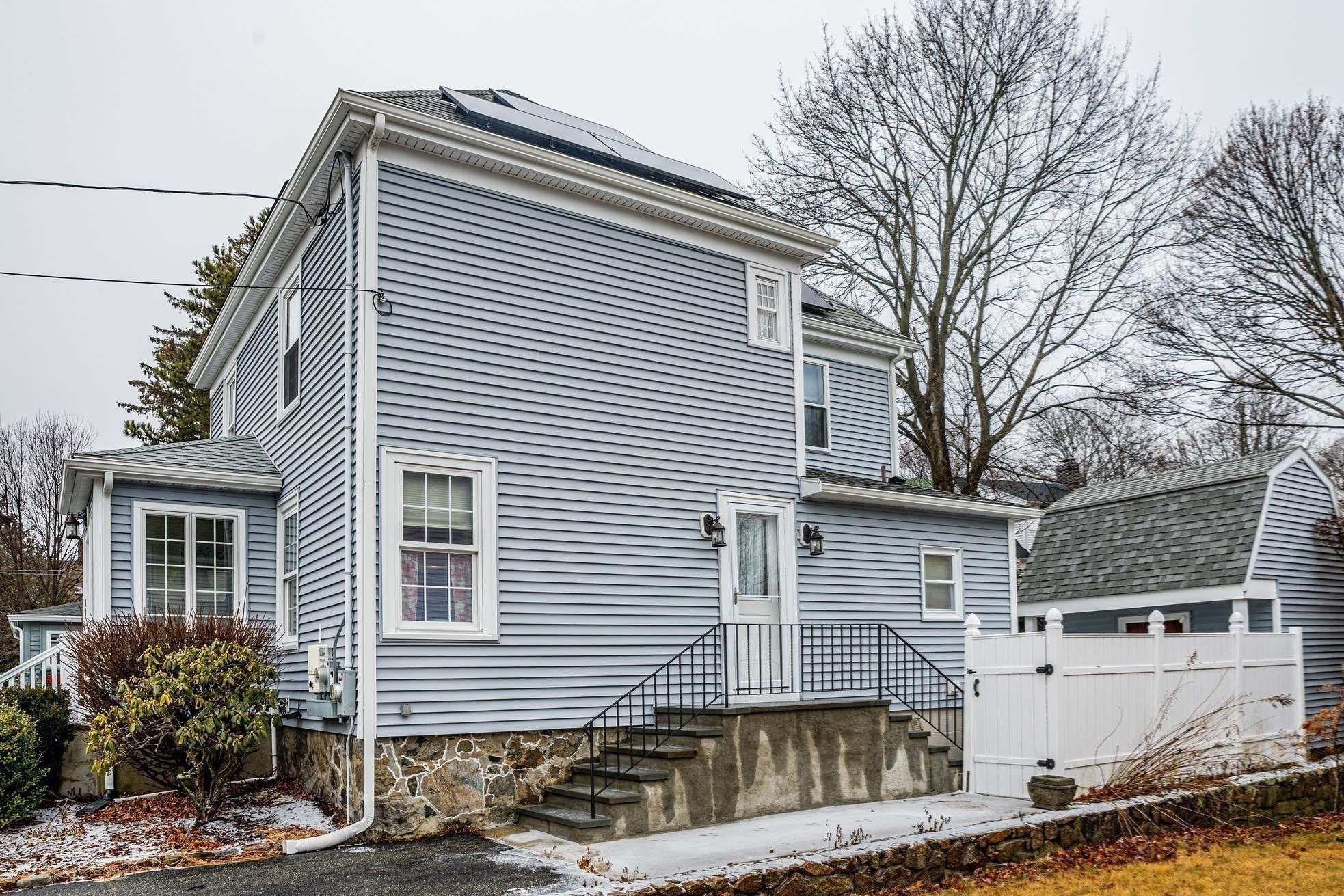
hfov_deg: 71.5
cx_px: 656
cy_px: 460
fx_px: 933
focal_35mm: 25
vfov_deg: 51.3
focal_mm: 24
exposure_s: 1/40
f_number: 8
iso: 200
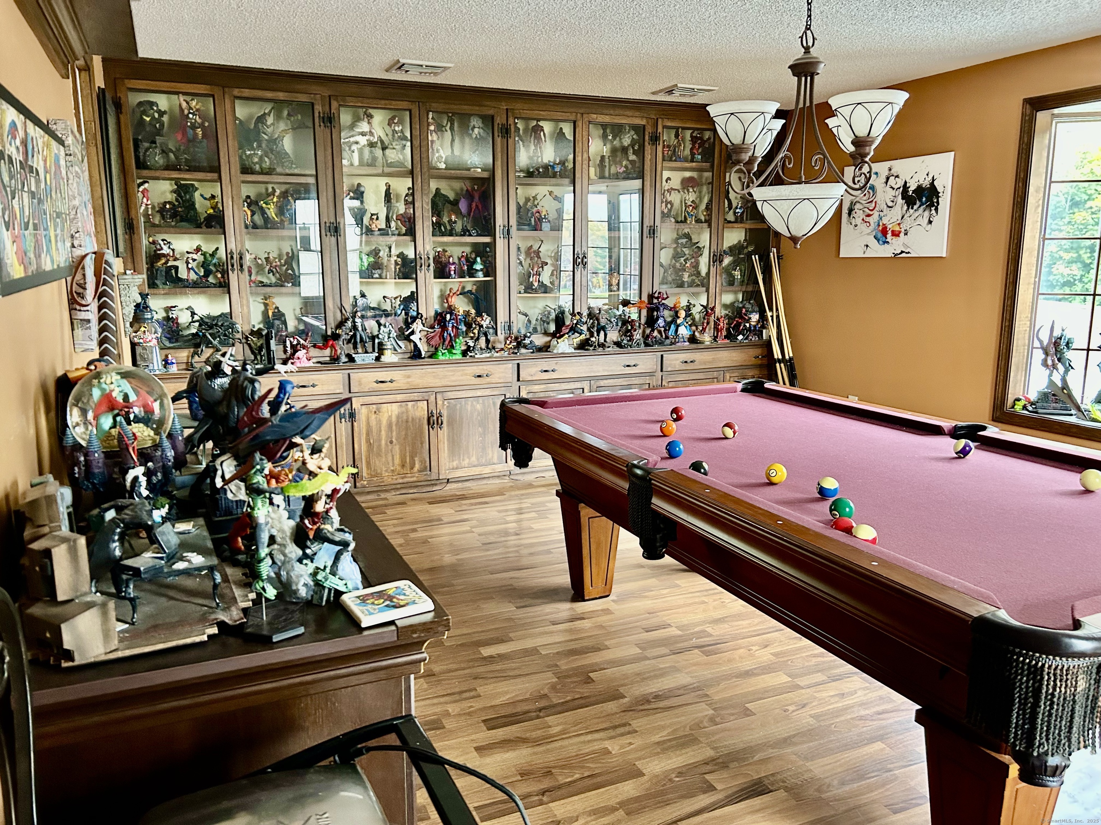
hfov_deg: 67.3
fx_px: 827
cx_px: 550
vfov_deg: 53.1
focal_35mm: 26
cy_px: 412
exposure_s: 1/40
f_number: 1.5
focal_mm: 5.7
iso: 500
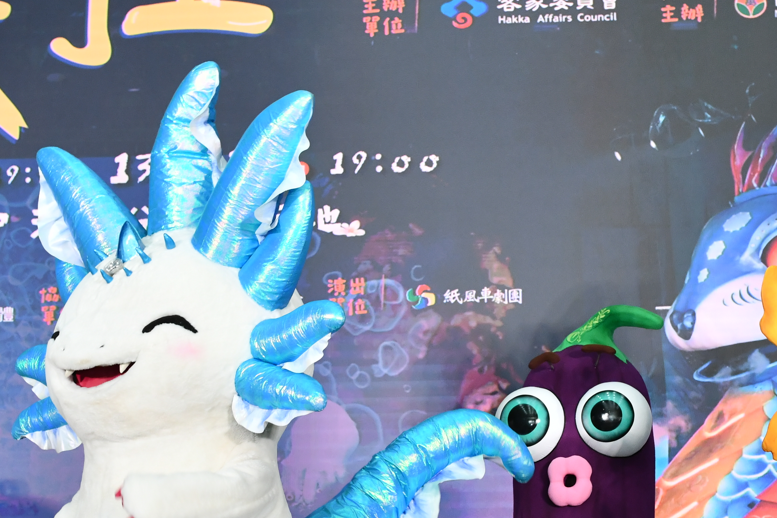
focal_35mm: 77
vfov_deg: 17.6
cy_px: 406
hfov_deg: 26.2
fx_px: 1662
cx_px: 498
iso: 1000
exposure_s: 1/200
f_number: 5
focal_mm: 29
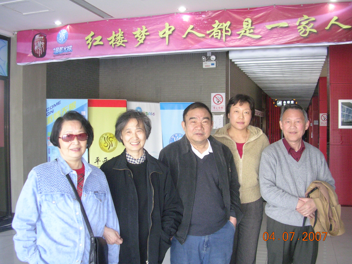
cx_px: 176
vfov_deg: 37.7
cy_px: 132
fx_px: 386
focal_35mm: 38
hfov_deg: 49.0
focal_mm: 5.8
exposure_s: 1/31.4
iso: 171
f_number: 2.8
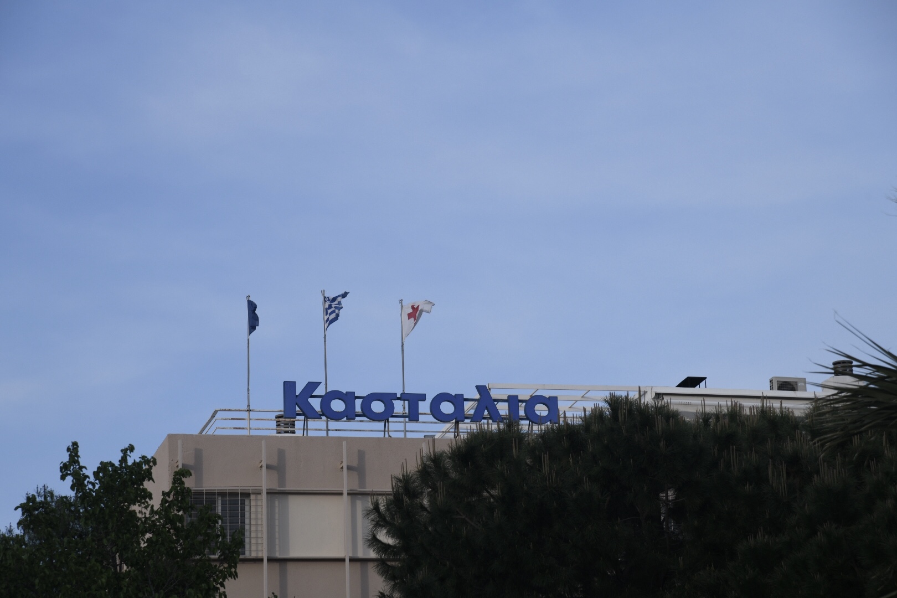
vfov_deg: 11.4
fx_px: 2990
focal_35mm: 120
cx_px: 448
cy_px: 299
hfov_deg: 17.1
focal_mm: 120
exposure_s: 1/400
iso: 250
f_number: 9
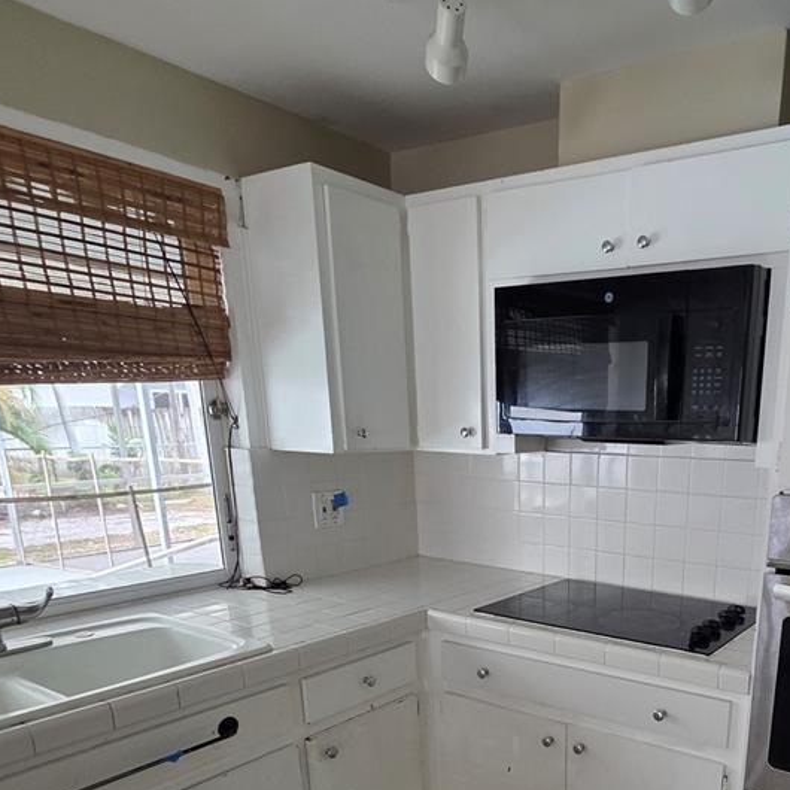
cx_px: 575
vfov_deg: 56.6
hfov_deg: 58.3
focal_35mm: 26
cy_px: 629
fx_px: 671
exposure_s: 1/60
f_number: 1.9
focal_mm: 2.2
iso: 200
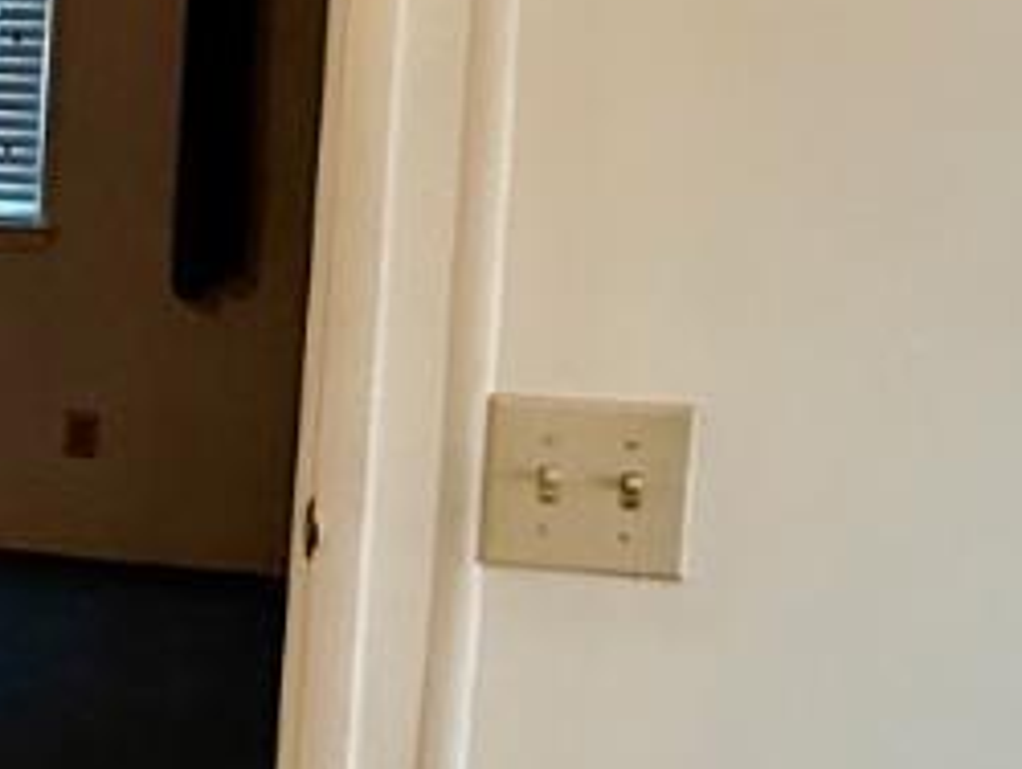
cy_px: 272
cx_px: -928
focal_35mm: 84
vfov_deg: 17.6
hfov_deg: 17.7
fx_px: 2482
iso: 320
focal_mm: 2.22
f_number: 2.2
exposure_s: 1/60
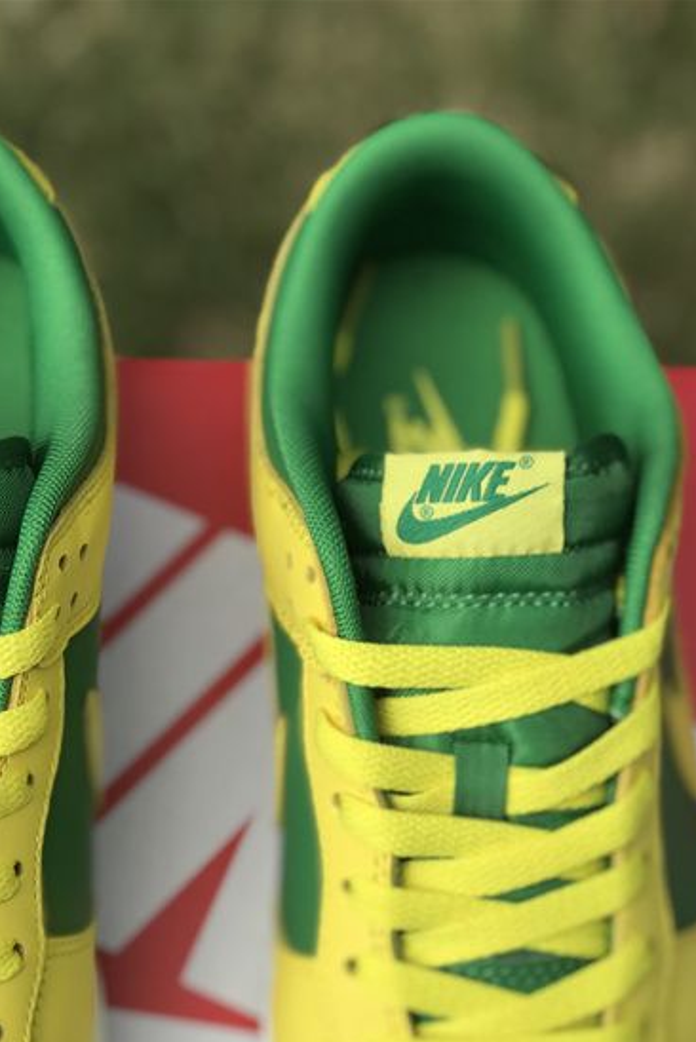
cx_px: 169
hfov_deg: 17.0
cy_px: 526
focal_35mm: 80
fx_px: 2317
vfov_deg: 25.3
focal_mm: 6.6
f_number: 2.8
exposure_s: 1/242
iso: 20
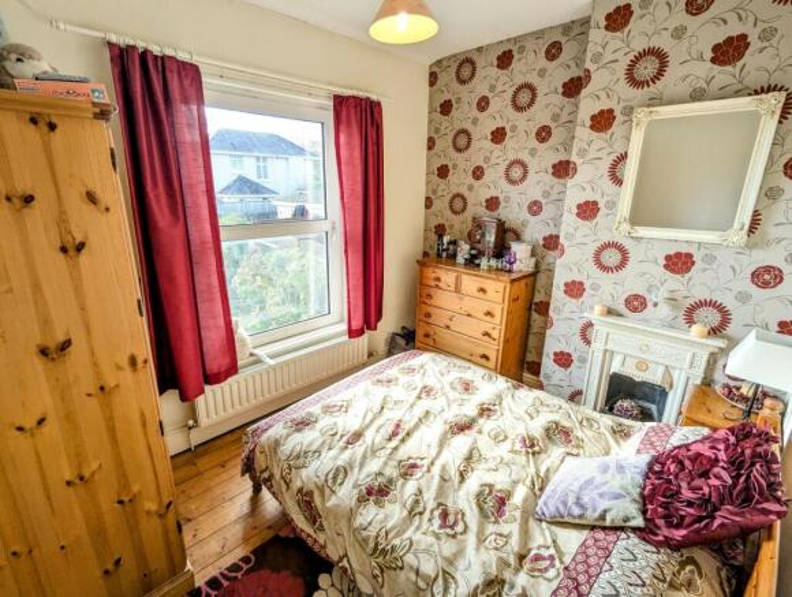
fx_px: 367
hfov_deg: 94.4
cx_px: 396
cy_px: 298
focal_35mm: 16
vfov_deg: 78.3
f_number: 2.2
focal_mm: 2.35
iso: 51
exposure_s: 1/60
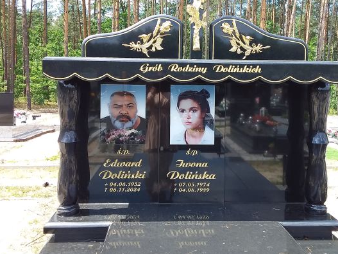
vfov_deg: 41.7
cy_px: 108
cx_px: 181
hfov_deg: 53.9
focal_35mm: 34
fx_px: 332
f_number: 1.9
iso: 40
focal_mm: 2.91
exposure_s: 1/388
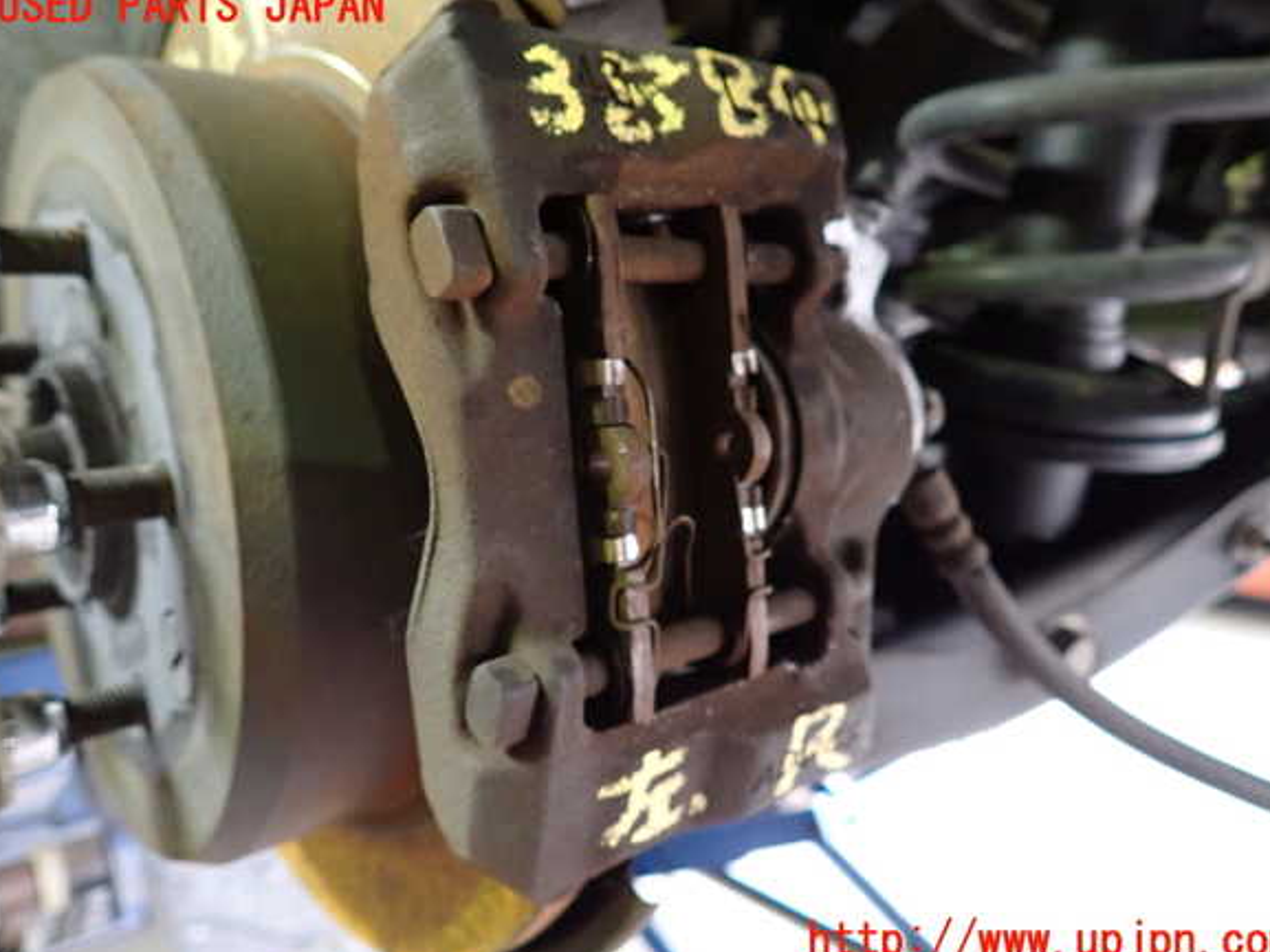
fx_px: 954
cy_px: 475
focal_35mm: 26
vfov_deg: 53.1
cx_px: 645
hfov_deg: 67.3
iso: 800
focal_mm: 4.5
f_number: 2
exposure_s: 1/20
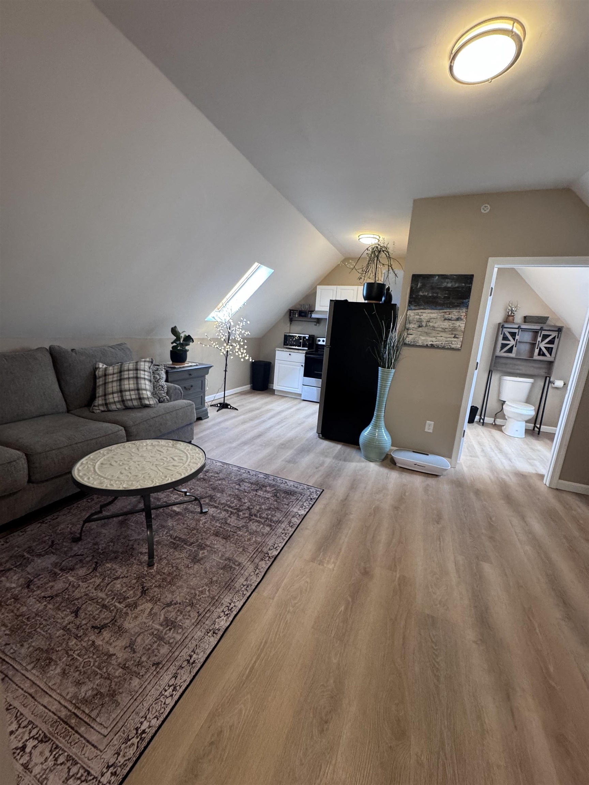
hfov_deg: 85.7
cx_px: 294
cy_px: 392
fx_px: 318
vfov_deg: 102.1
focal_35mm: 14
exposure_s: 1/60
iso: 200
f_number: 2.2
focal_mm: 2.22
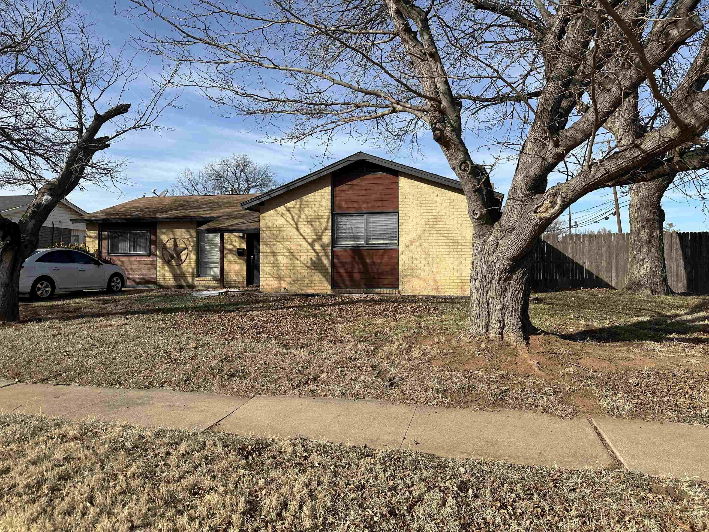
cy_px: 266
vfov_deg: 56.8
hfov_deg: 71.6
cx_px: 354
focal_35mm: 24
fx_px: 492
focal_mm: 6.86
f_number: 1.78
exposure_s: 1/4762
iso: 80
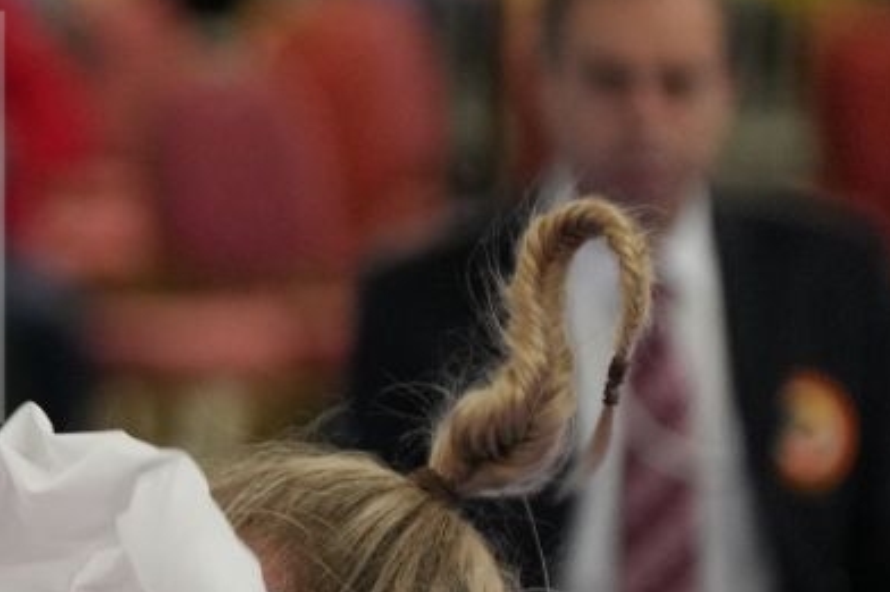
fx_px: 18484
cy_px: 218
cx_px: -976
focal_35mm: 748
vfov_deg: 1.8
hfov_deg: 2.7
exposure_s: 1/1000
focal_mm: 163
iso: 2000
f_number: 2.8
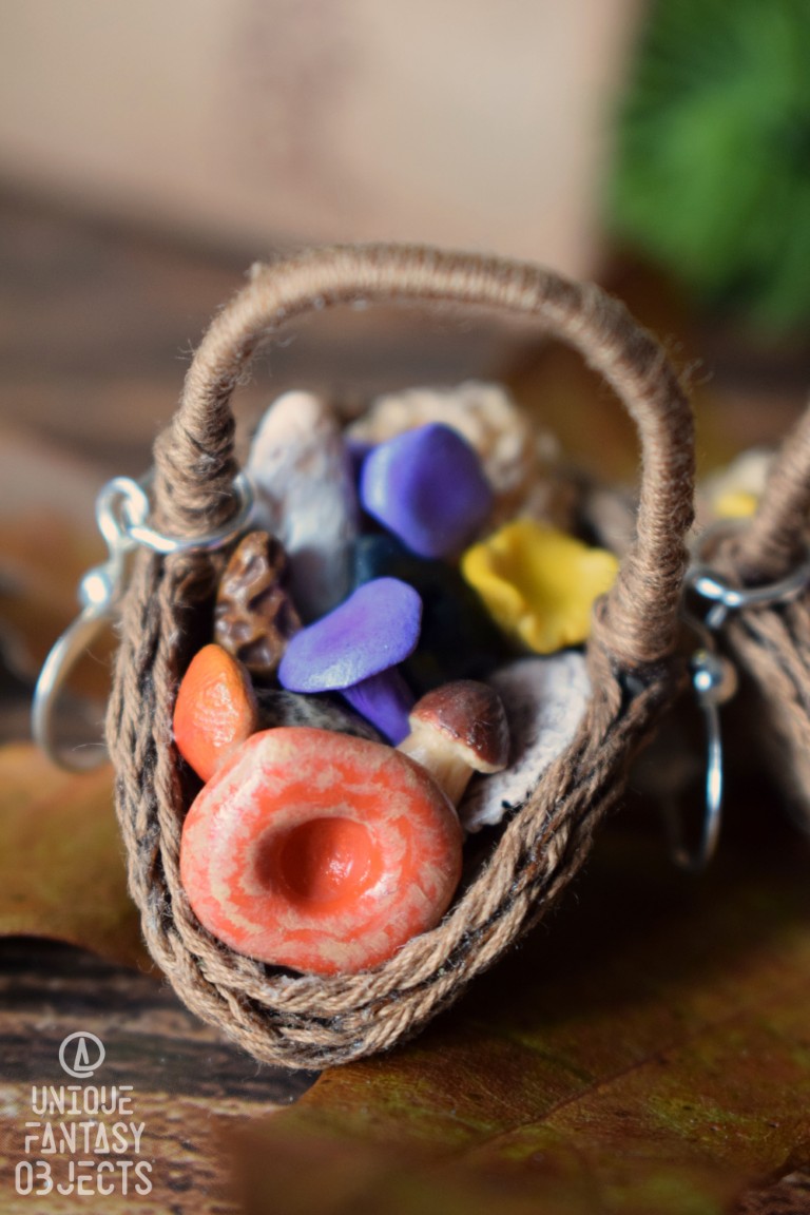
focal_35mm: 82
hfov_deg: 16.6
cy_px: 608
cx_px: 405
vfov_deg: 24.6
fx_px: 2784
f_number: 5.6
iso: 1800
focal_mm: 55
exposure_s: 1/60
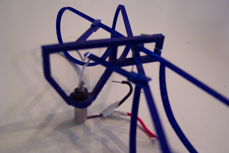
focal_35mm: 38
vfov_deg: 35.1
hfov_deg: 50.7
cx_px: 114
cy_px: 76
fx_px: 242
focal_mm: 8
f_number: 2.8
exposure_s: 1/30
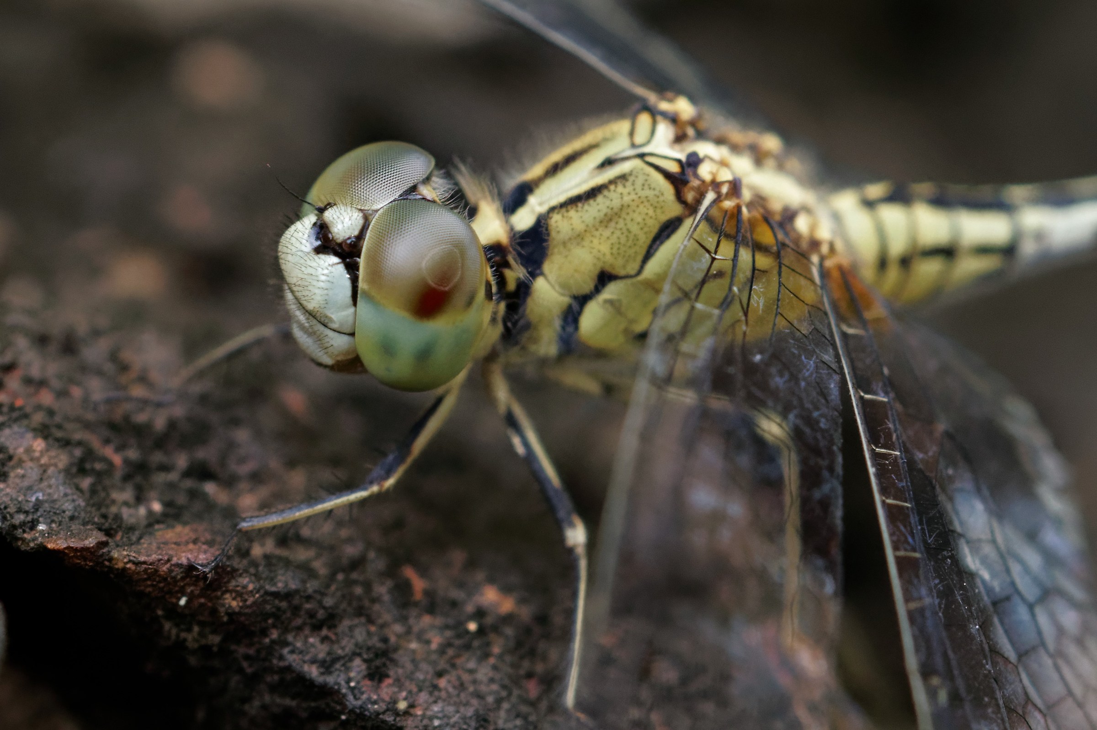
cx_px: 548
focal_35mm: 75
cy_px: 365
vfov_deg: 18.2
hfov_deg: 27.0
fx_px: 2284
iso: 1600
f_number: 6.3
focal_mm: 50
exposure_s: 1/500
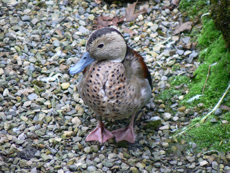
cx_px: 115
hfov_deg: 4.6
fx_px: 2870
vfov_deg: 3.4
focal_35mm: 432
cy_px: 86
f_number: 3.3
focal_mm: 72
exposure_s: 1/40
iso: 80
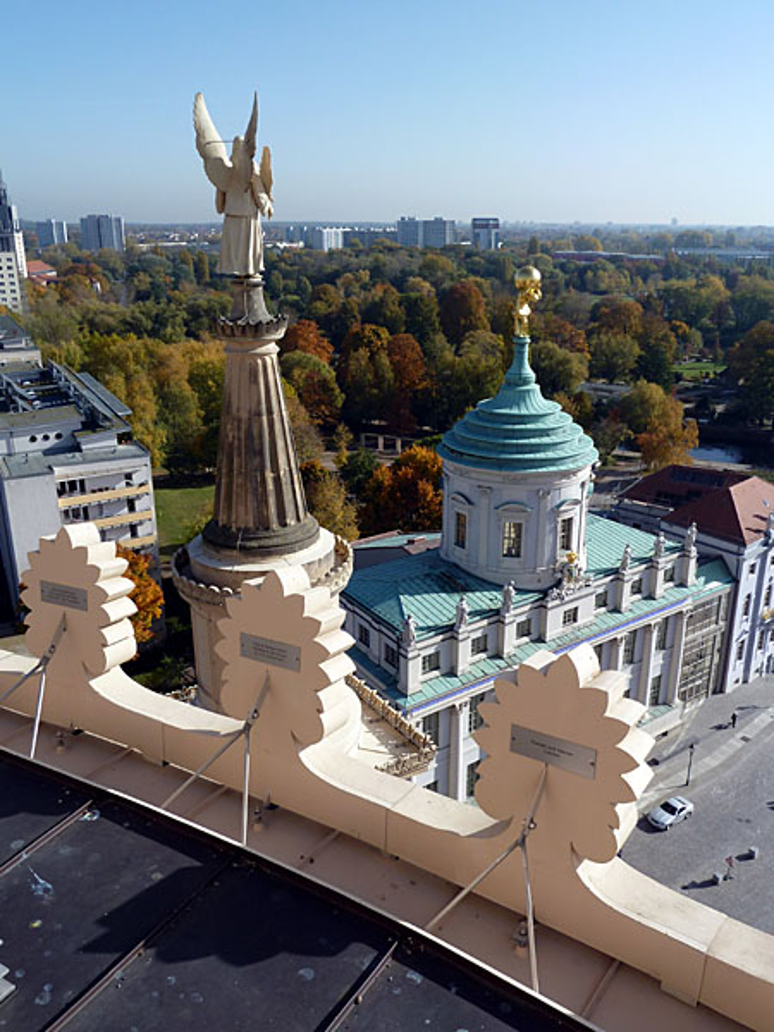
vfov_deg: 61.7
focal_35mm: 29
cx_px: 387
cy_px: 516
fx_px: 865
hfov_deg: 48.2
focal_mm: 4.7
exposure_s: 1/500
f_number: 4.5
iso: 80
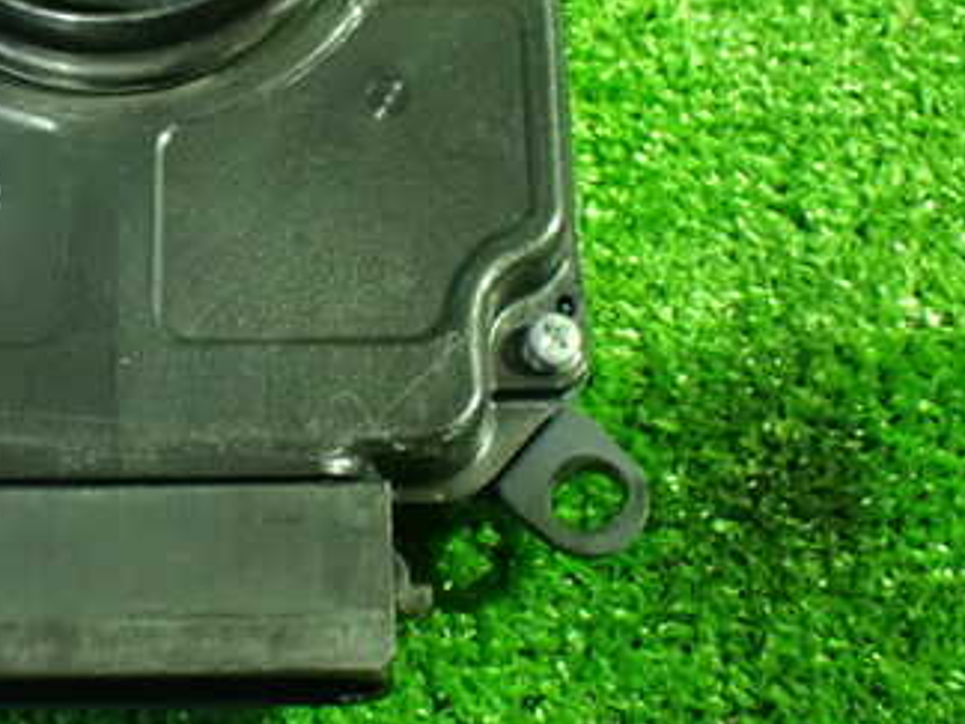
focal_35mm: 76
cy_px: 188
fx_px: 2119
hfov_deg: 25.1
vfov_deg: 19.3
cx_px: 155
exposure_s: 1/20
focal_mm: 7.31
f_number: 2.8
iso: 1600
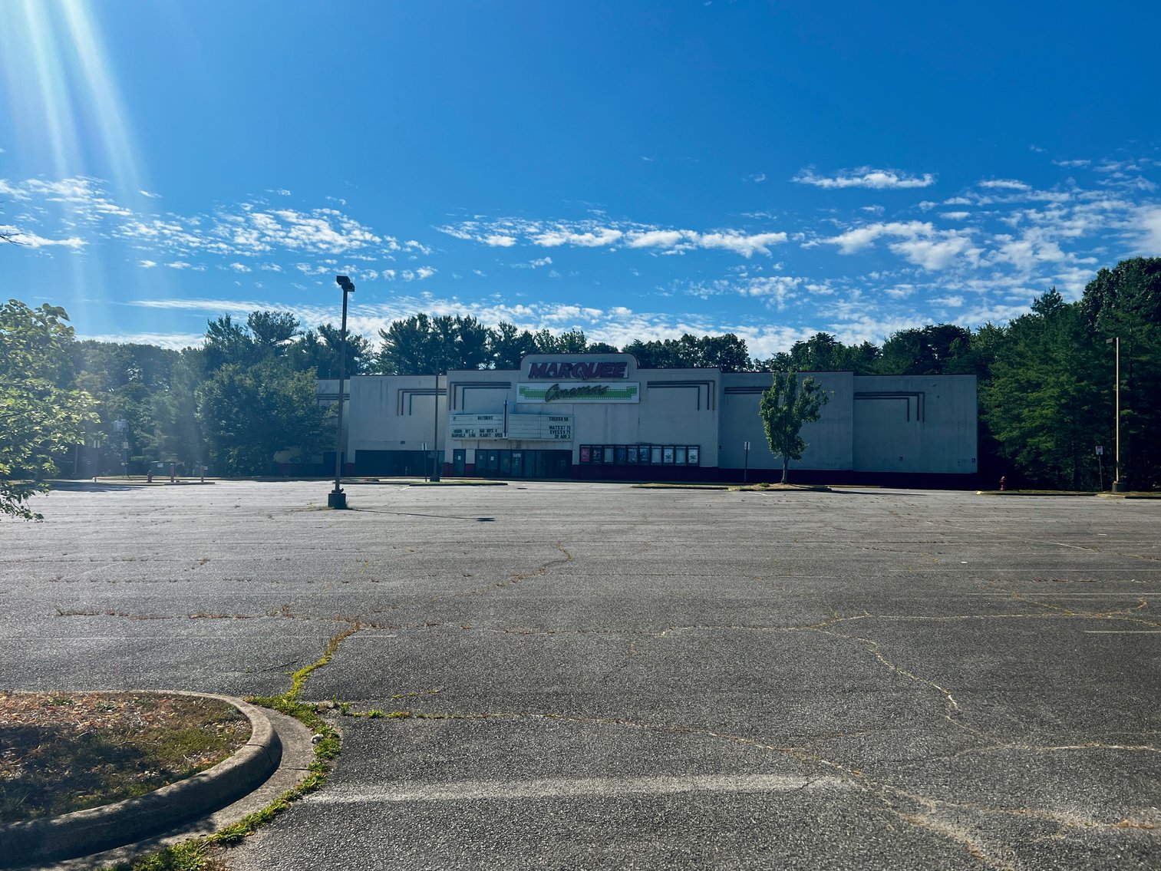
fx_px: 872
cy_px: 436
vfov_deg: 53.1
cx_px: 580
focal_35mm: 26
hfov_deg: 67.3
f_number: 1.5
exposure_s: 1/7463
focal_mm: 5.7
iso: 50
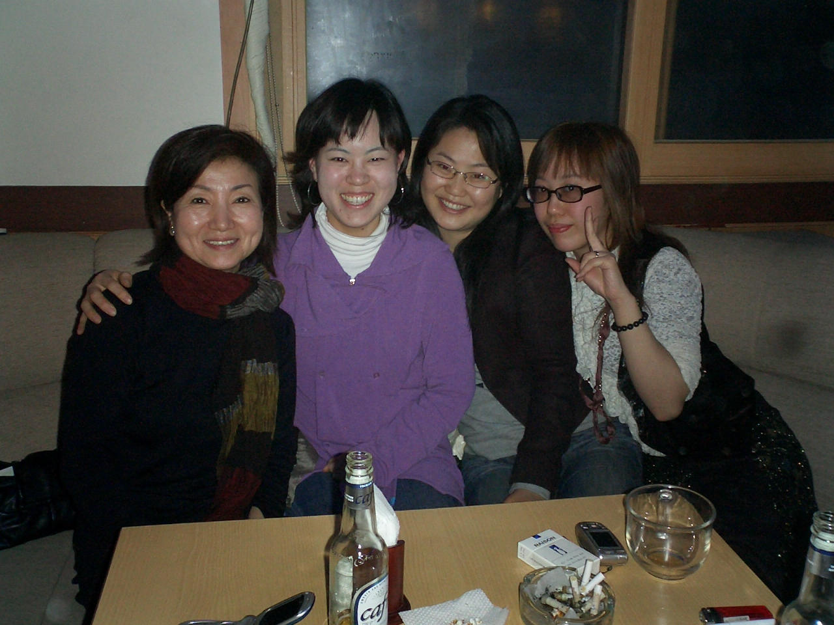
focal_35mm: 37
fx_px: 891
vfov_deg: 38.7
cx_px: 417
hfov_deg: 50.1
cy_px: 312
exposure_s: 1/40
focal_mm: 5.6
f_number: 3.5
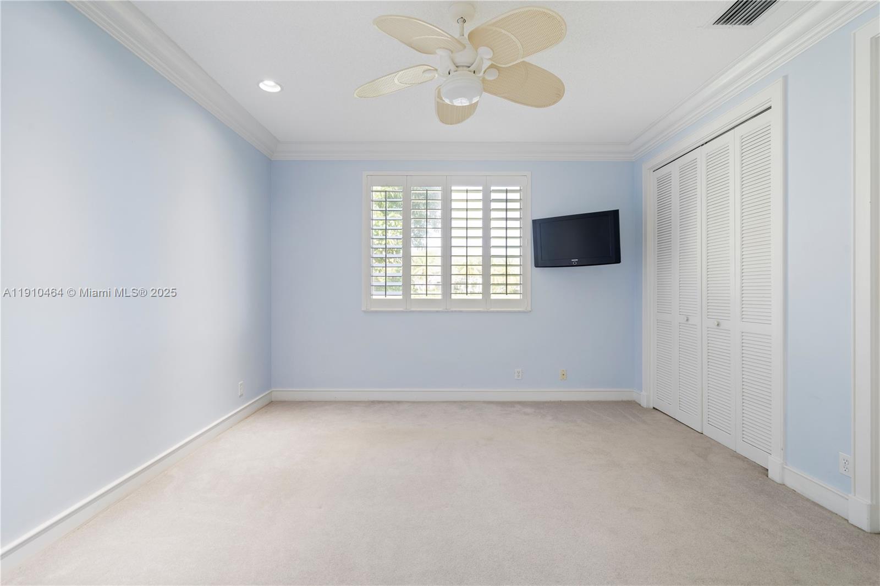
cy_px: 293
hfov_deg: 96.7
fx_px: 391
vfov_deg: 73.7
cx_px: 440
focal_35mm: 16
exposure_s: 1/2
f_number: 8
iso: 400
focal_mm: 16
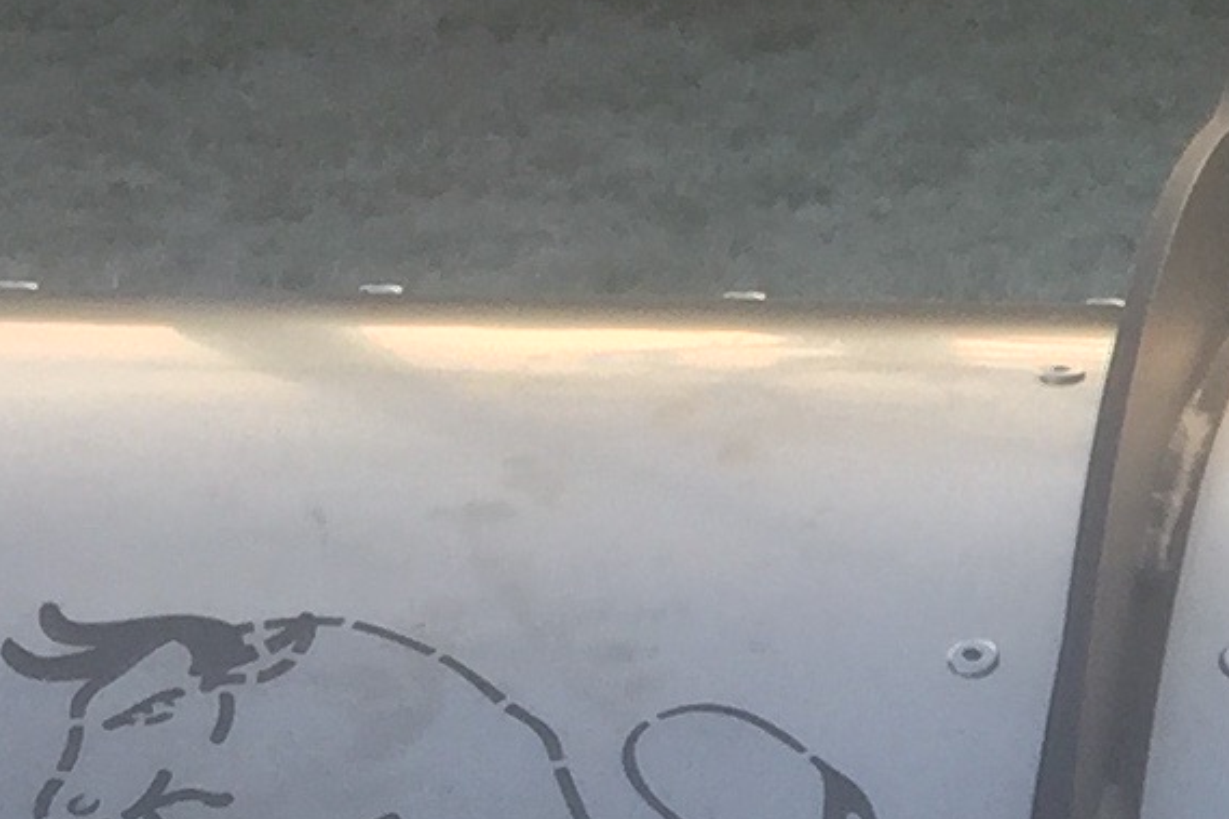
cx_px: 2225
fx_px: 5904
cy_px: 1504
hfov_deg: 11.1
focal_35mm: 173
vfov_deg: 7.7
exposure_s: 1/121
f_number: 2.2
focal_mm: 4.15
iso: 32
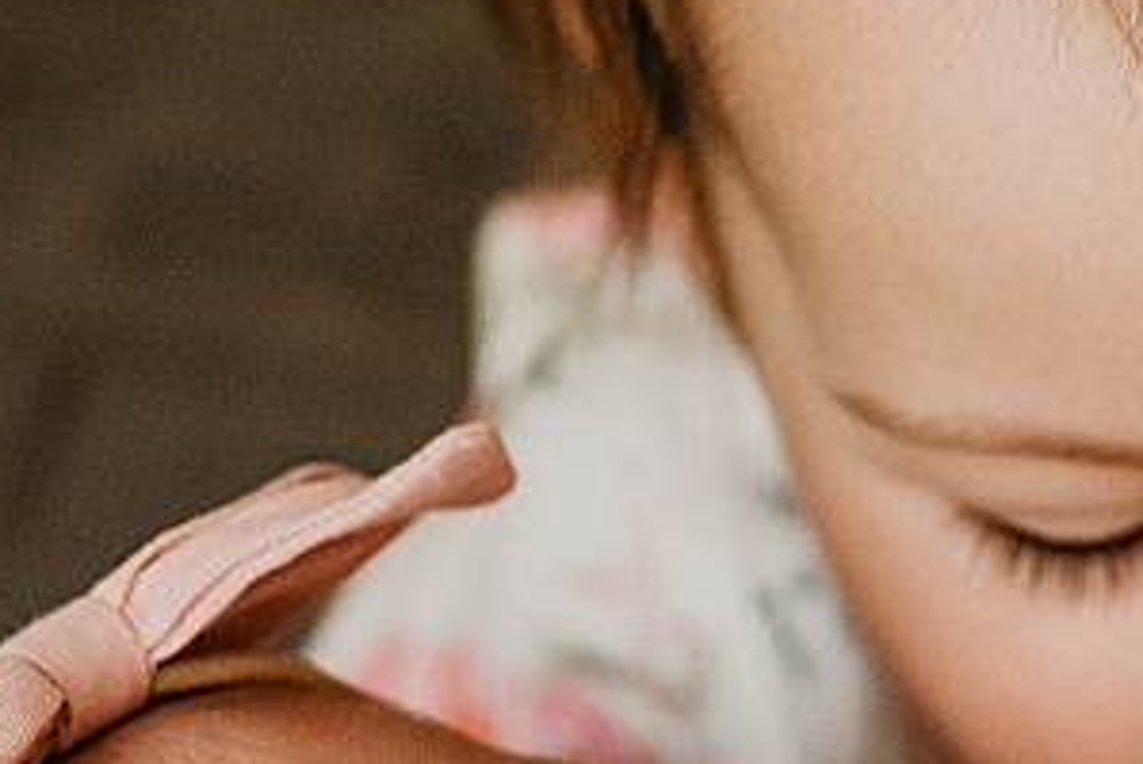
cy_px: 273
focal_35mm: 187
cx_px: 1296
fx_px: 5943
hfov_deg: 10.8
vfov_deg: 7.4
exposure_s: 1/320
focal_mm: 35
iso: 800
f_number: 2.8
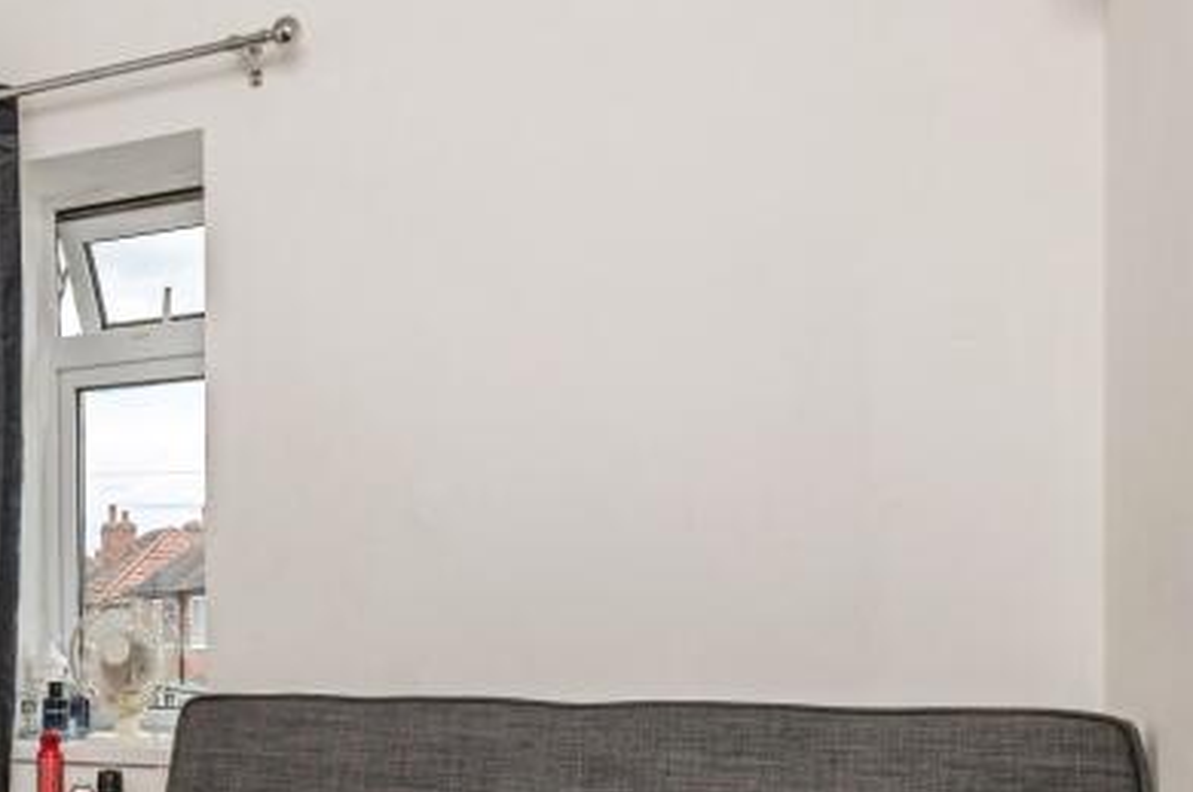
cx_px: 70
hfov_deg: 41.8
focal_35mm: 42
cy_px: 595
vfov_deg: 31.2
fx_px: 1390
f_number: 8
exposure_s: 1/160
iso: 250
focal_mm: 16
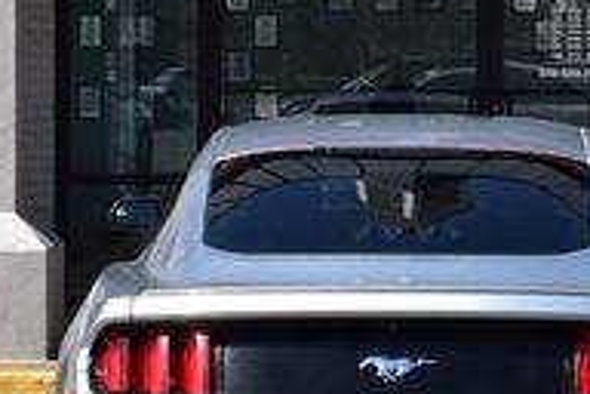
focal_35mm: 155
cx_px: 455
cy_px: 114
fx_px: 2535
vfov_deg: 8.9
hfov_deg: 13.2
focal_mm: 31
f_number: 11
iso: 250
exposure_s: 1/500
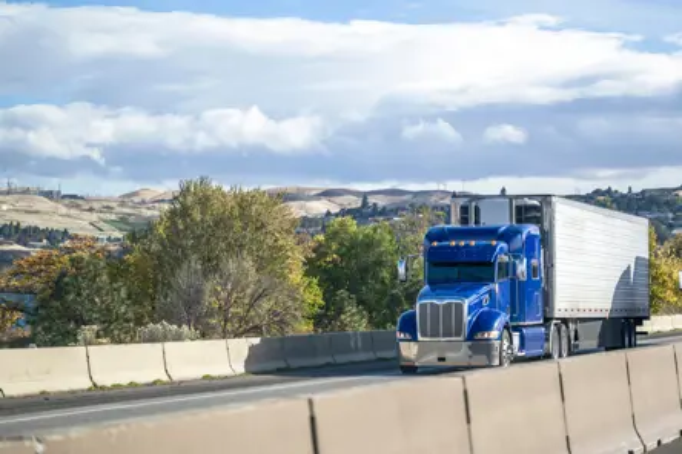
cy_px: 227
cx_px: 341
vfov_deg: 13.0
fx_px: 1989
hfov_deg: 19.5
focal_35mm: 105
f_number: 2.8
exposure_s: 1/2500
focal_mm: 105
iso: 125
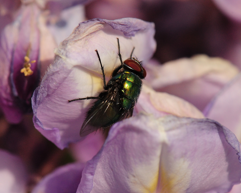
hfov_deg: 10.8
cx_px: 110
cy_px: 97
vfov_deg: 8.7
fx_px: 1274
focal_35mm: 179
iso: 800
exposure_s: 1/640
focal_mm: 105
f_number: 16
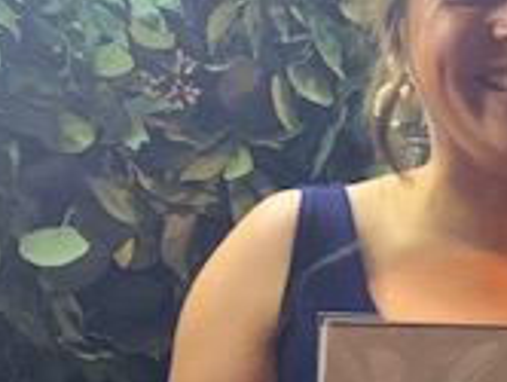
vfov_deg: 14.8
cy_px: 287
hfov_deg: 18.8
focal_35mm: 100
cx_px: 571
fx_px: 1467
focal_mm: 4.25
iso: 400
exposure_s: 1/31
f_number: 1.8
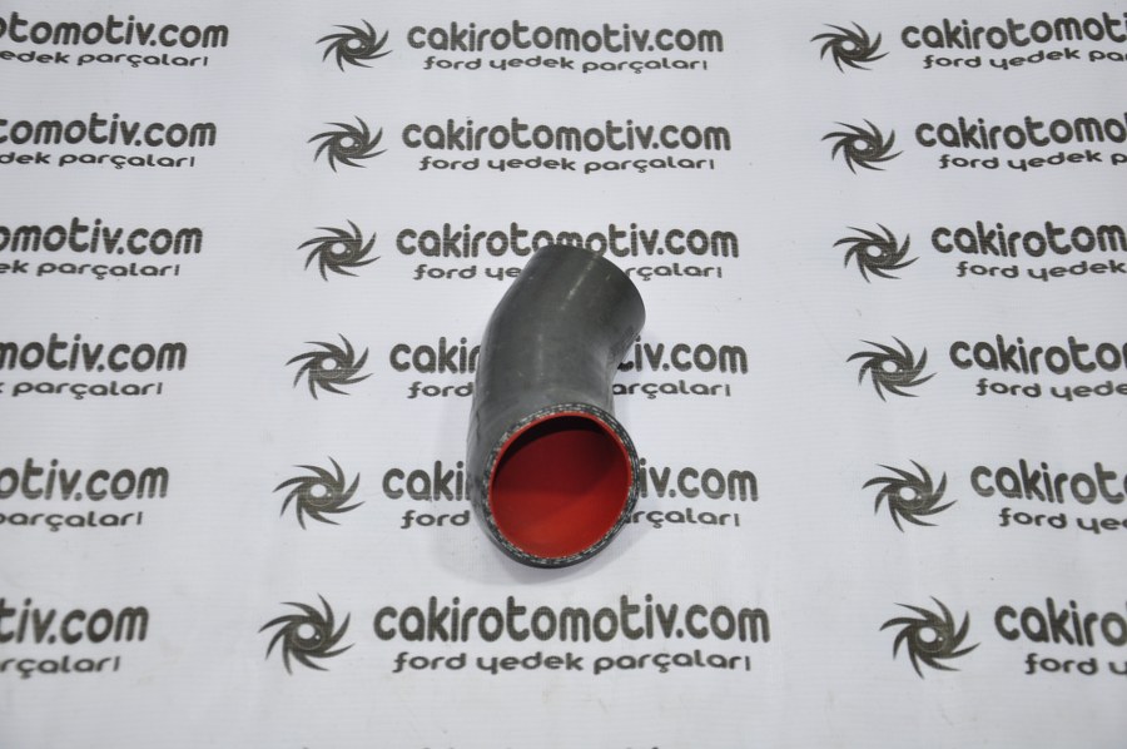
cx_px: 564
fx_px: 2252
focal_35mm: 72
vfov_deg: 18.9
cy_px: 374
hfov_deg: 28.1
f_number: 4.8
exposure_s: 1/40
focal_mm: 48
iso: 200
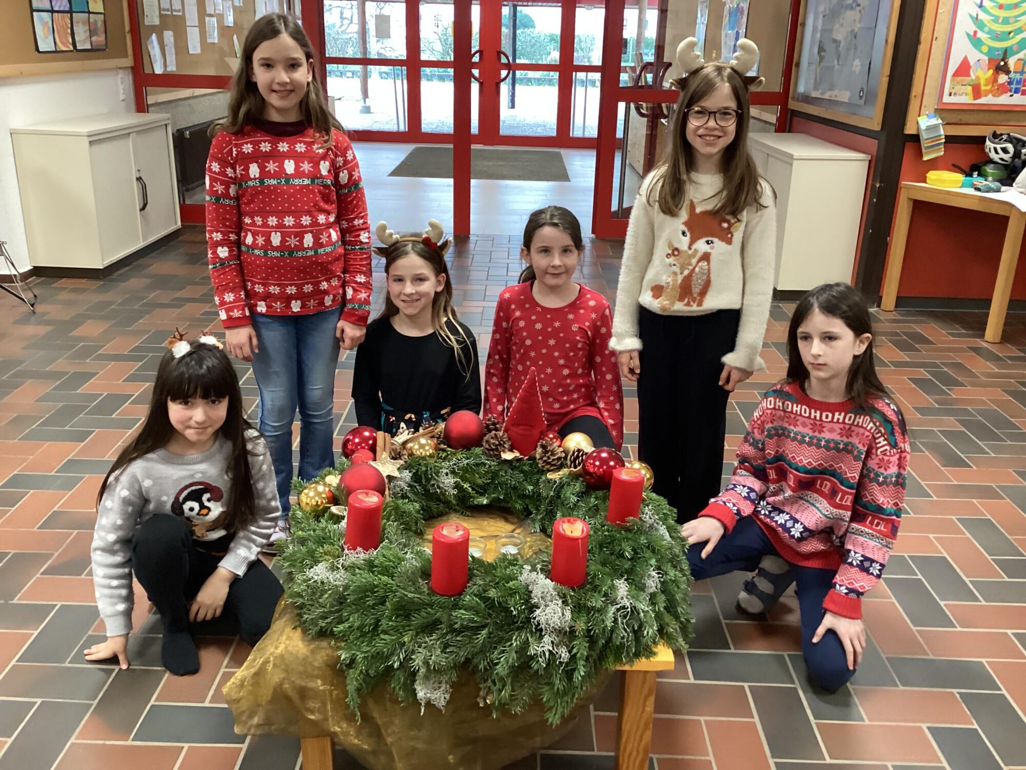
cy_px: 385
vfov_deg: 45.4
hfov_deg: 58.4
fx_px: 919
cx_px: 513
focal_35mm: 31
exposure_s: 1/50
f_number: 2.4
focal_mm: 3.3
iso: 320
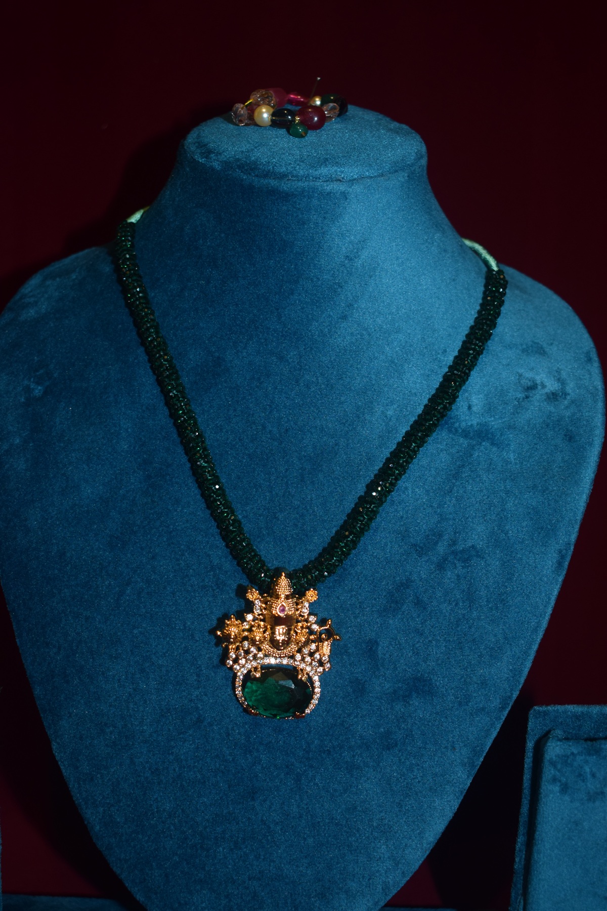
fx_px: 1176
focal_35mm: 46
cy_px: 456
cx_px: 304
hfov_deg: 28.9
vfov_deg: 42.3
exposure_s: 1/60
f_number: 4.2
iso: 500
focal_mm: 31
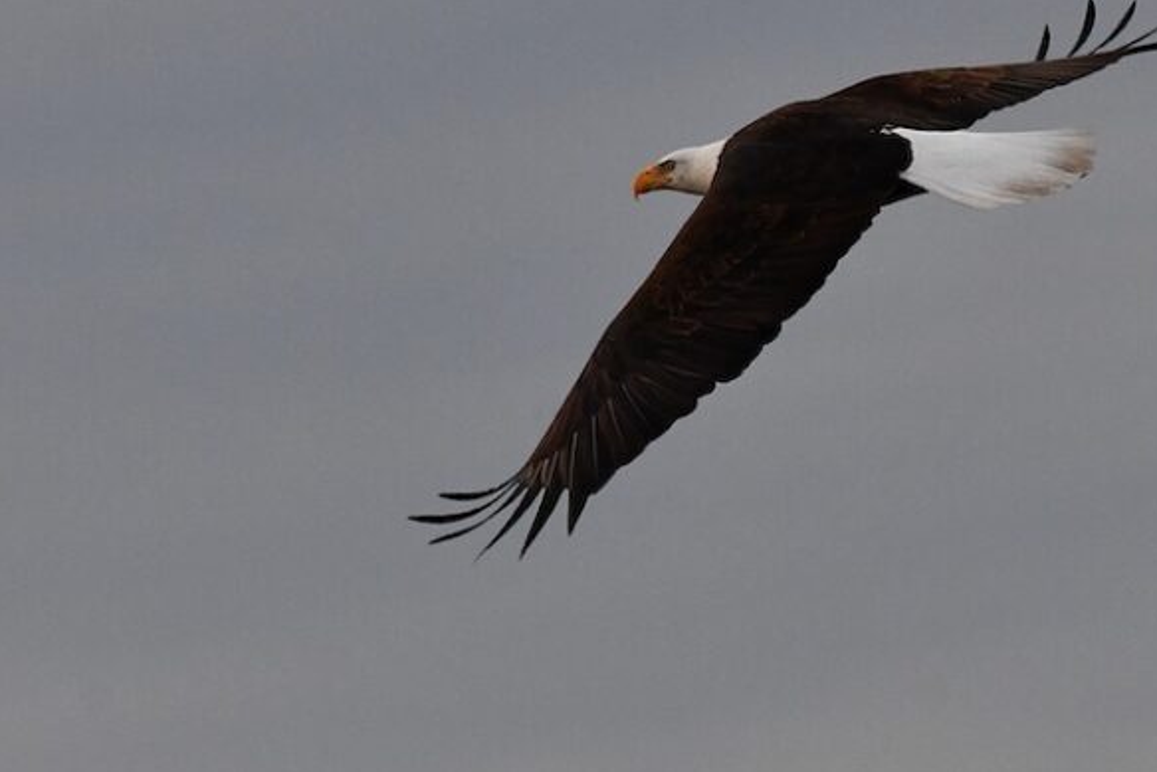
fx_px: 27009
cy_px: 275
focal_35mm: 840
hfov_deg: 2.5
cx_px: 626
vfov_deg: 1.6
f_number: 8
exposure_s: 1/2000
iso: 1600
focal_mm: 380
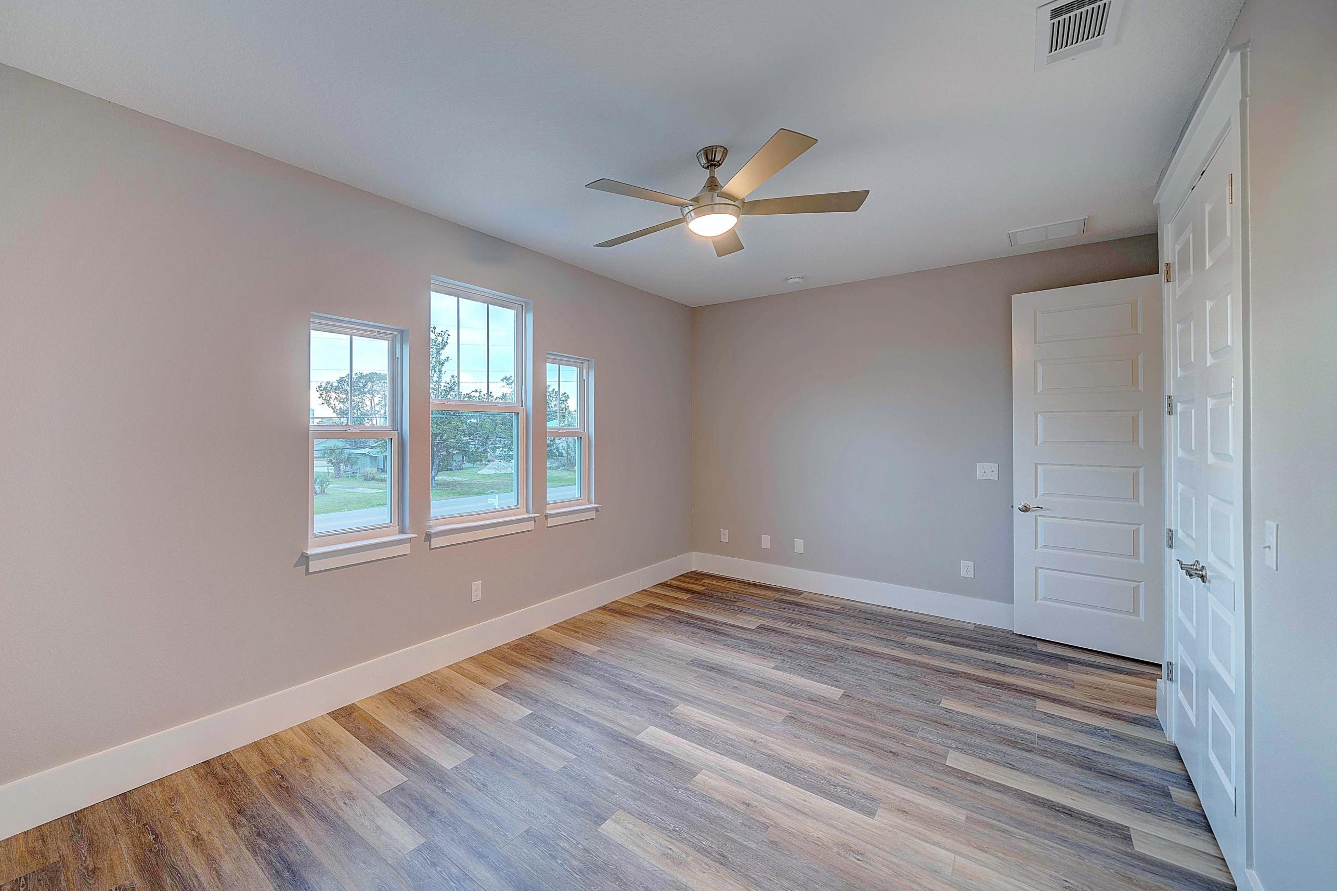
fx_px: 520
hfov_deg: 103.3
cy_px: 422
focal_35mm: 14
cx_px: 560
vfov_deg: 81.1
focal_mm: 12
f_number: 5.6
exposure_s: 1/3.33
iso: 100
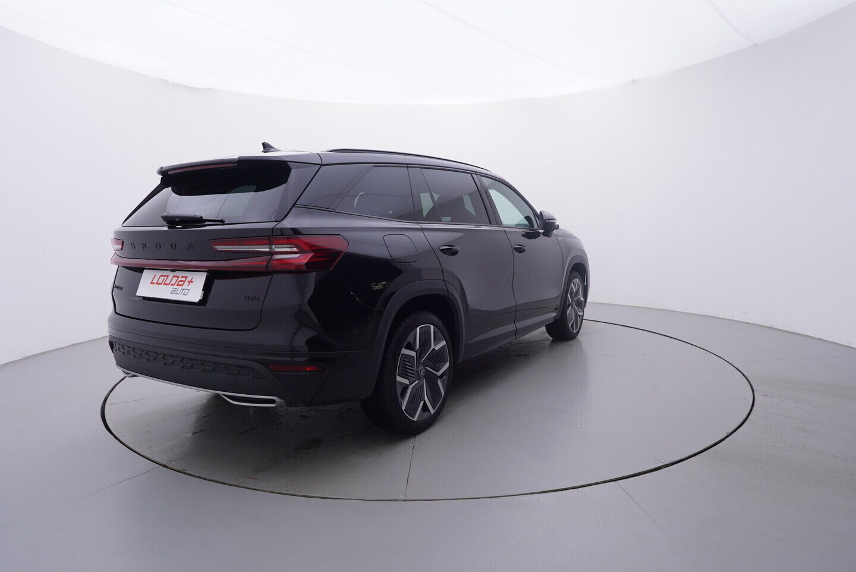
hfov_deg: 77.3
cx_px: 428
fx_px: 535
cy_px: 286
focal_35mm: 22
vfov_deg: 56.2
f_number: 5
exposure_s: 1/80
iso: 200
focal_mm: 15
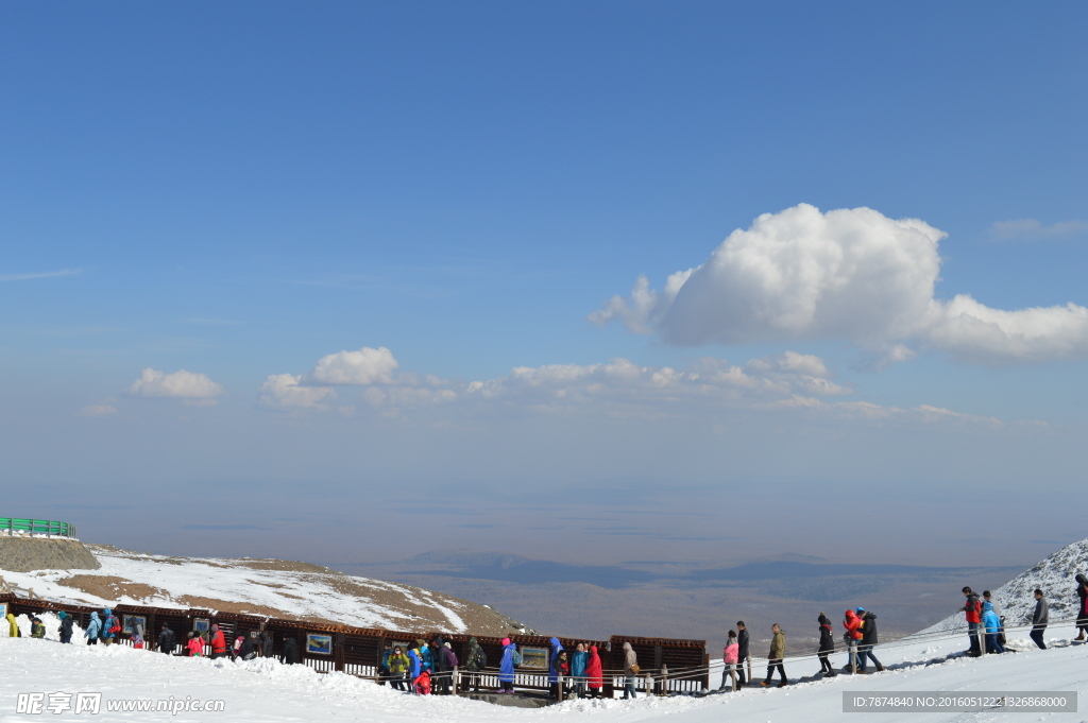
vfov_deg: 33.0
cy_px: 362
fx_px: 1223
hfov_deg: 48.0
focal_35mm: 40
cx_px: 544
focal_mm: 27
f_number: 10
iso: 100
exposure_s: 1/400
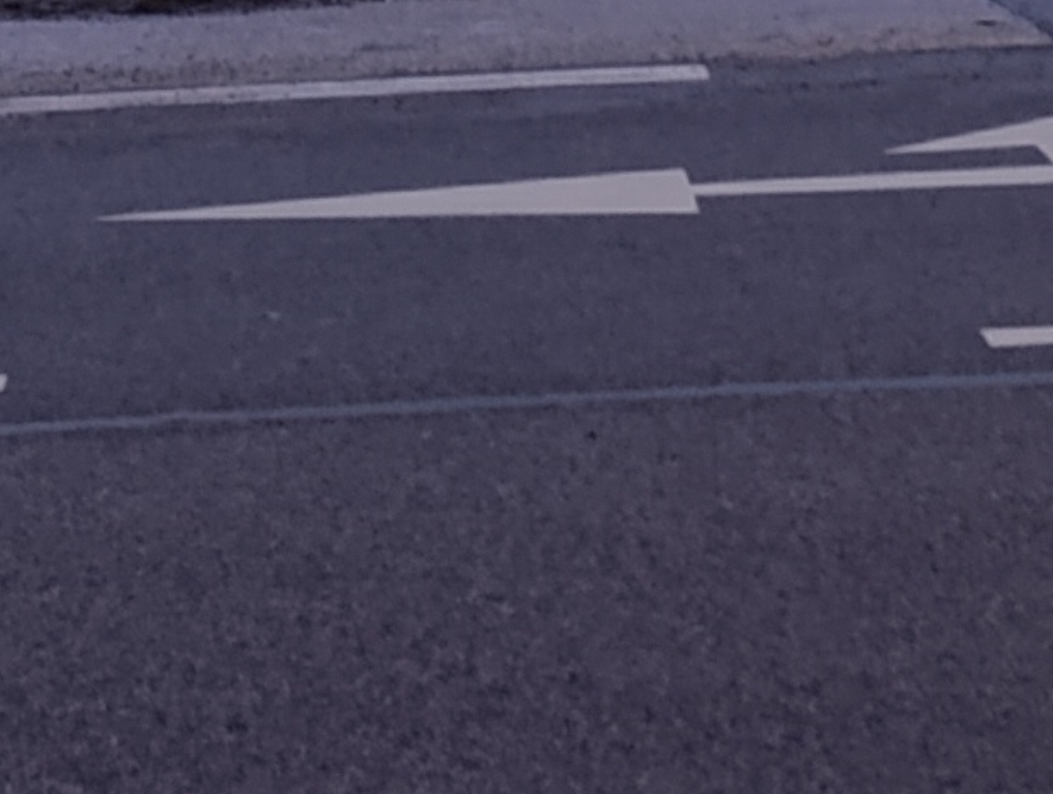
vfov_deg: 9.0
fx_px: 4601
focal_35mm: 151
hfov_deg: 13.1
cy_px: -999
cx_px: 468
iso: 1250
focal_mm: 6.14
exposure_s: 1/33.3
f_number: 1.6
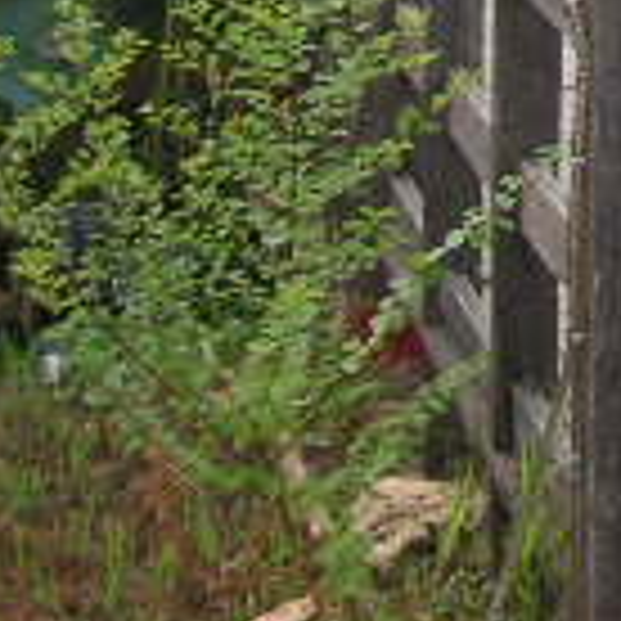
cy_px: -117
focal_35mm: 152
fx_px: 3085
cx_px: 1242
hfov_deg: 10.5
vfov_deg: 11.3
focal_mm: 6.1
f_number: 2.8
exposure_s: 1/750
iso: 50
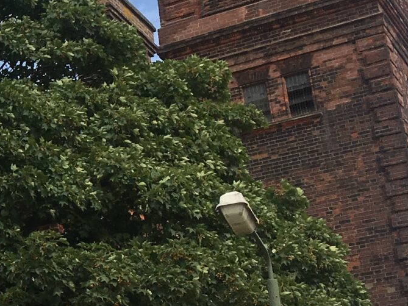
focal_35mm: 111
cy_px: 175
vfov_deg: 13.3
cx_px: -298
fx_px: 1309
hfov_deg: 15.5
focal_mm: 4.15
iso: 25
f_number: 2.2
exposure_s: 1/1923
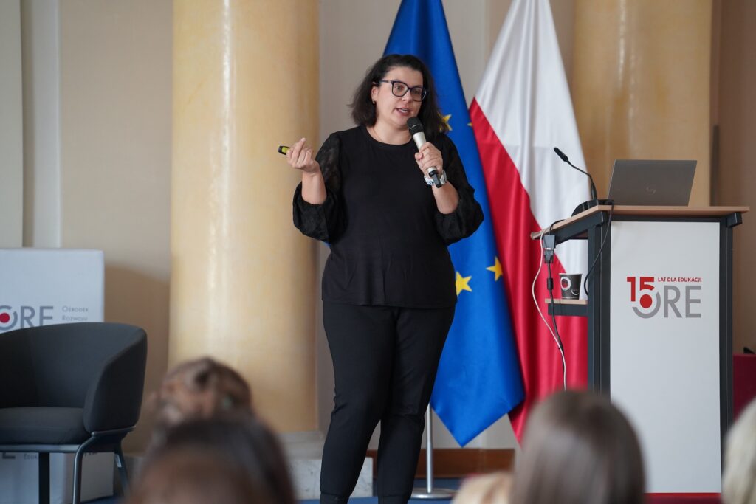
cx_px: 378
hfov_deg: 13.7
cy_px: 252
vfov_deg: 9.2
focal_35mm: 150
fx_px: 3146
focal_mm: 149.8
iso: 2500
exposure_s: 1/160
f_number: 4
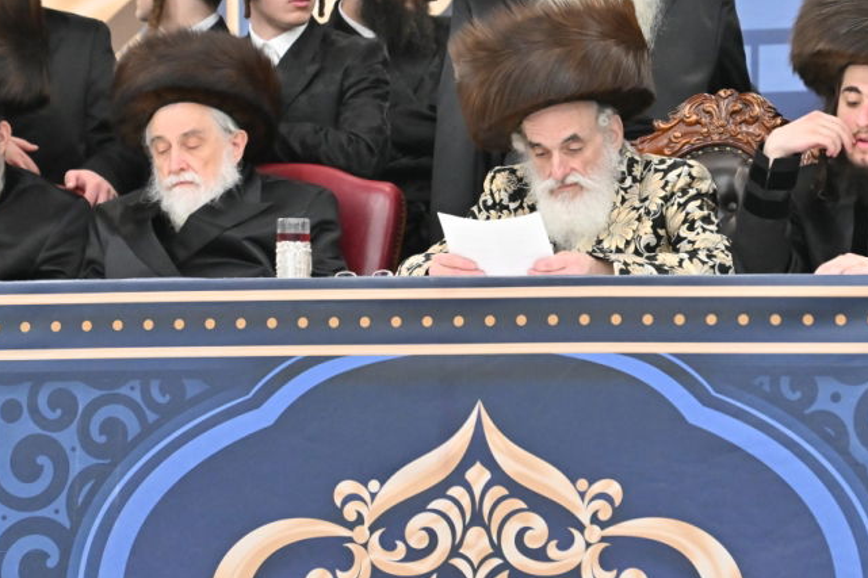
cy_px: 176
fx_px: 11546
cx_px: 570
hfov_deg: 4.3
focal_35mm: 479
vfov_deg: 2.9
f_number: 2.8
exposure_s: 1/400
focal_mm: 200
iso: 1600
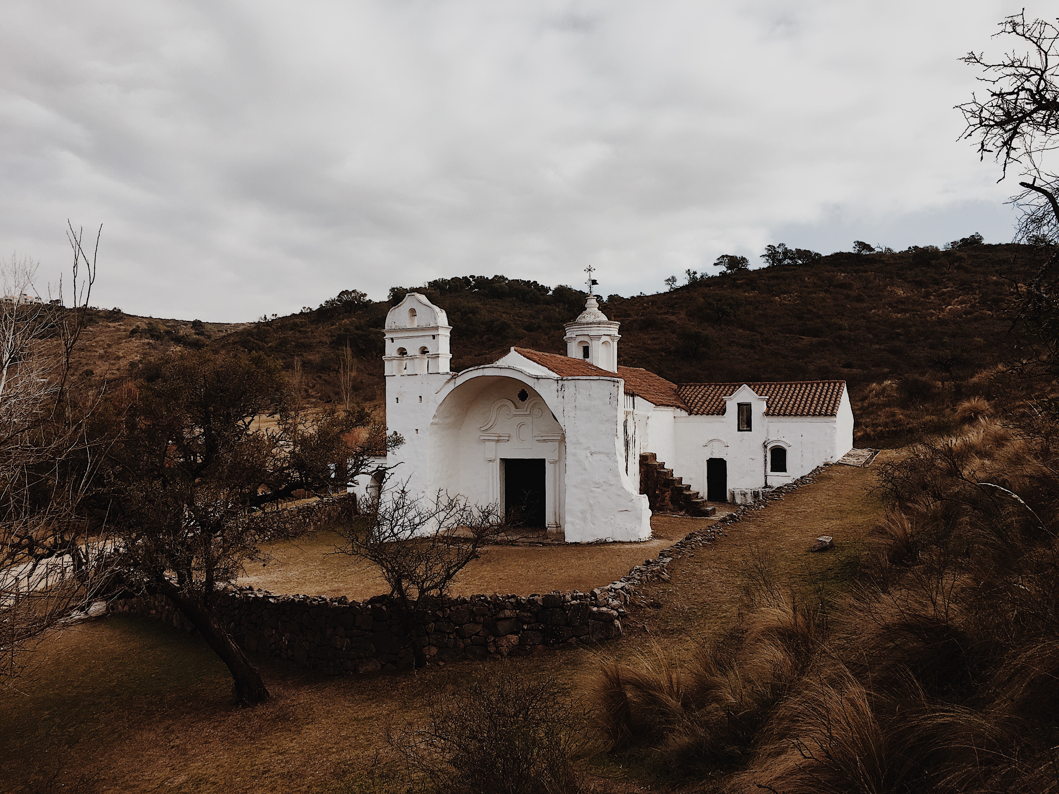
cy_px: 397
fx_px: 887
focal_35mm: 29
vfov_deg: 48.2
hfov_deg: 61.7
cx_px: 530
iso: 25
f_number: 2.2
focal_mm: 4.15
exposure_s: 1/1202
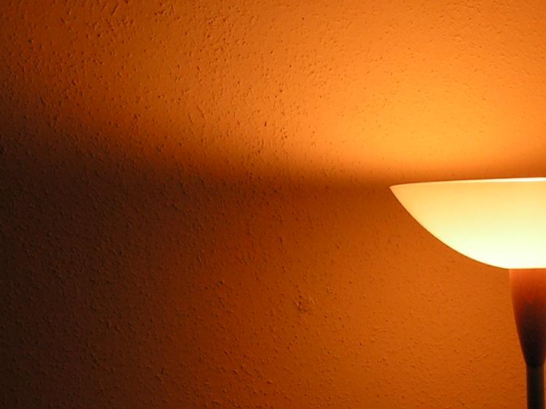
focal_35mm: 80
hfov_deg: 23.8
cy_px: 288
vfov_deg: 18.4
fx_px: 1262
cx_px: 492
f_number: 4.8
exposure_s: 1/15
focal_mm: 6
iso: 100
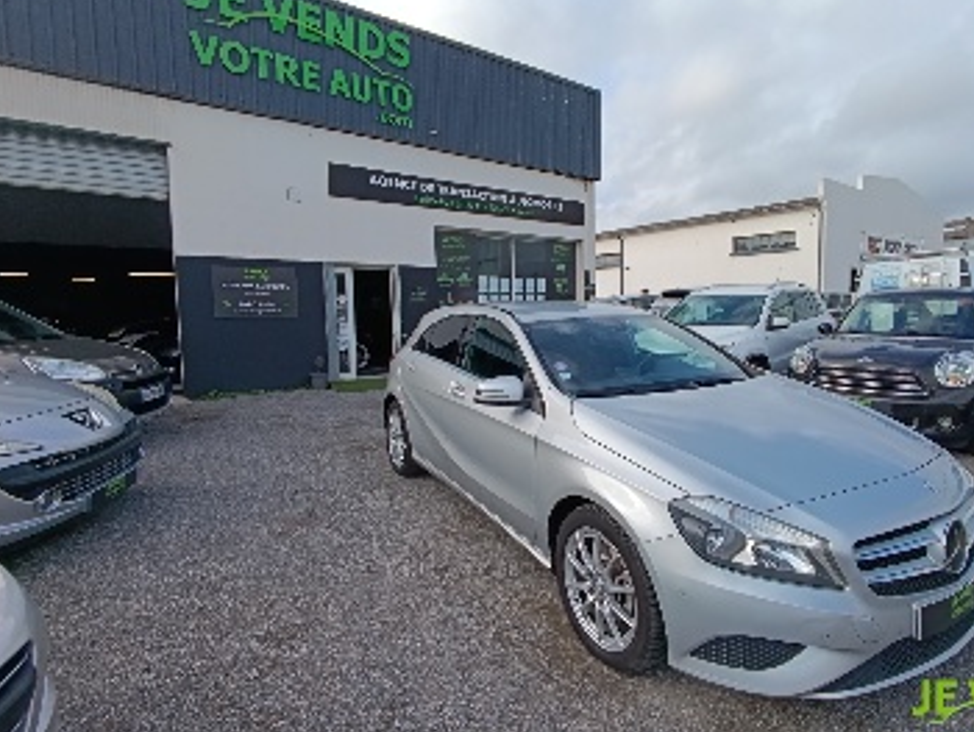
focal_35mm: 19
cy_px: 351
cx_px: 548
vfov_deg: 68.7
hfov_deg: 84.2
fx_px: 535
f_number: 2.2
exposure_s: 1/531
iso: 50
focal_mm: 1.65
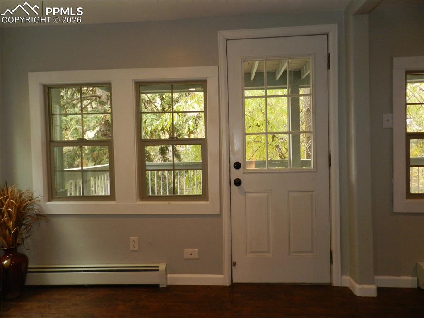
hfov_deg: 74.0
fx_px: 282
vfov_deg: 58.8
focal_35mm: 23
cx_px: 212
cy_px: 159
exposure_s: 1/30
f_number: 3.4
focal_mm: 4
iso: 360
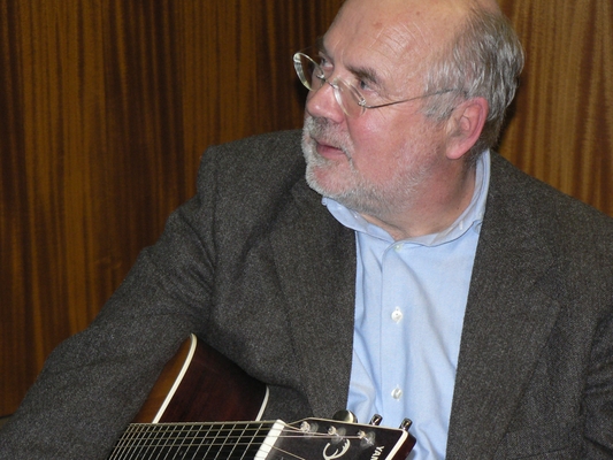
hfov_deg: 15.5
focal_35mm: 127
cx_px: 306
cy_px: 230
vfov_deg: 11.7
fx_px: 2249
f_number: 3.2
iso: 200
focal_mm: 21.2
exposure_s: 1/60
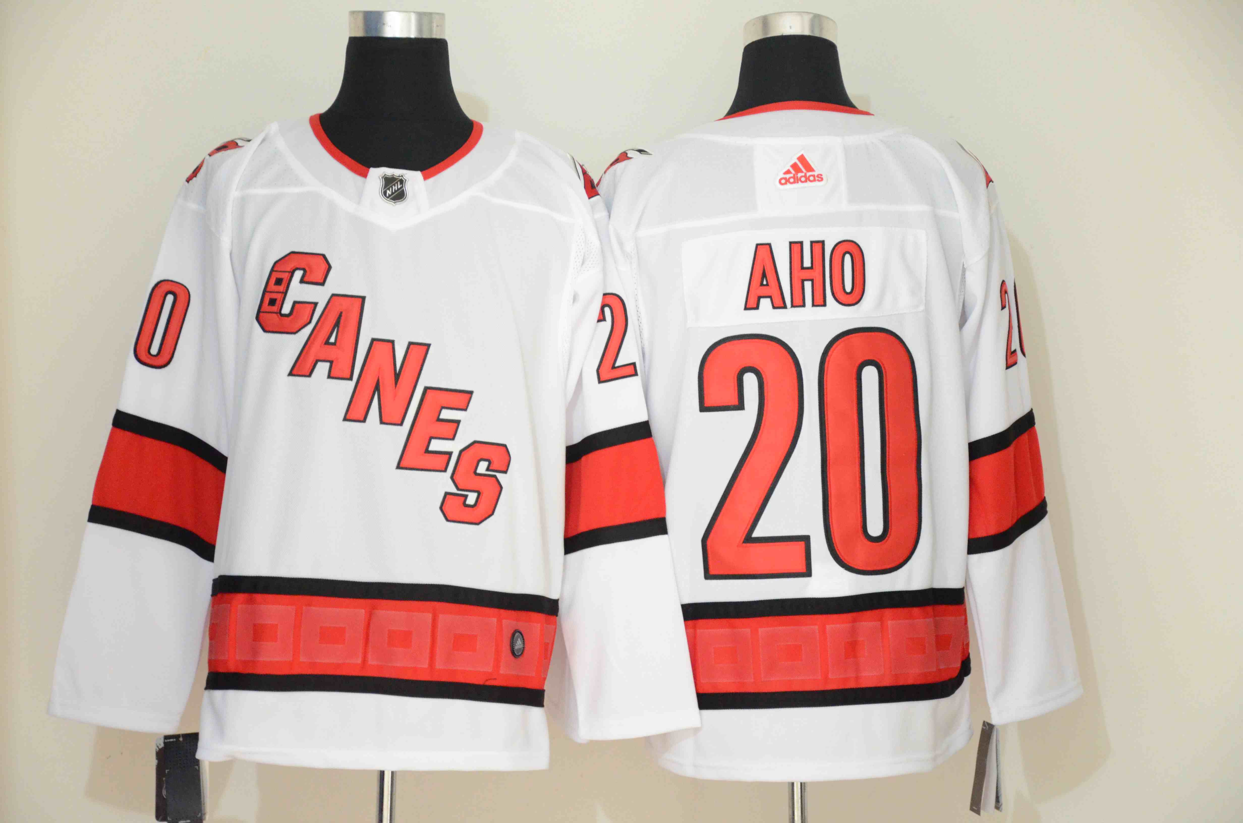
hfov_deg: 19.5
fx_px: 3618
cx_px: 622
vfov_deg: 13.0
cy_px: 412
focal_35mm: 105
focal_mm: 70
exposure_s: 1/25
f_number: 5
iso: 4000
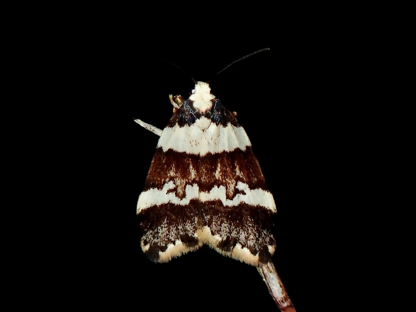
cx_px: 208
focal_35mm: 100
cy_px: 156
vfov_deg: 14.8
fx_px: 1202
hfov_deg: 19.6
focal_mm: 18
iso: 200
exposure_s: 1/200
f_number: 6.3
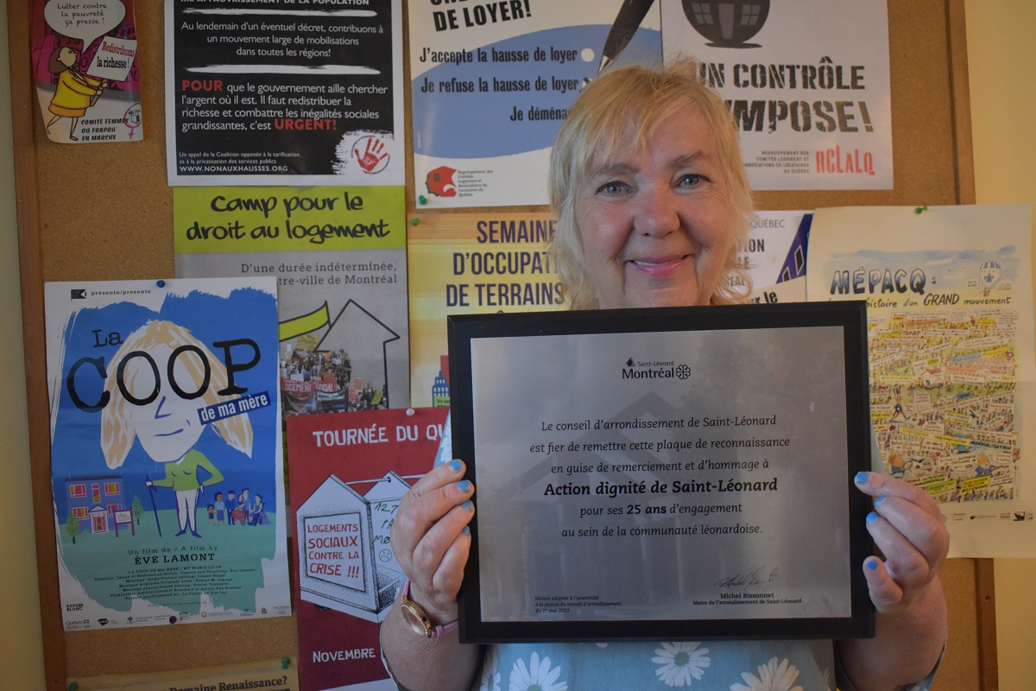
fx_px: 1036
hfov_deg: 53.1
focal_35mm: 36
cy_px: 346
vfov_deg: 36.9
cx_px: 518
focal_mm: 24
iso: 2000
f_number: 4
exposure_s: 1/125
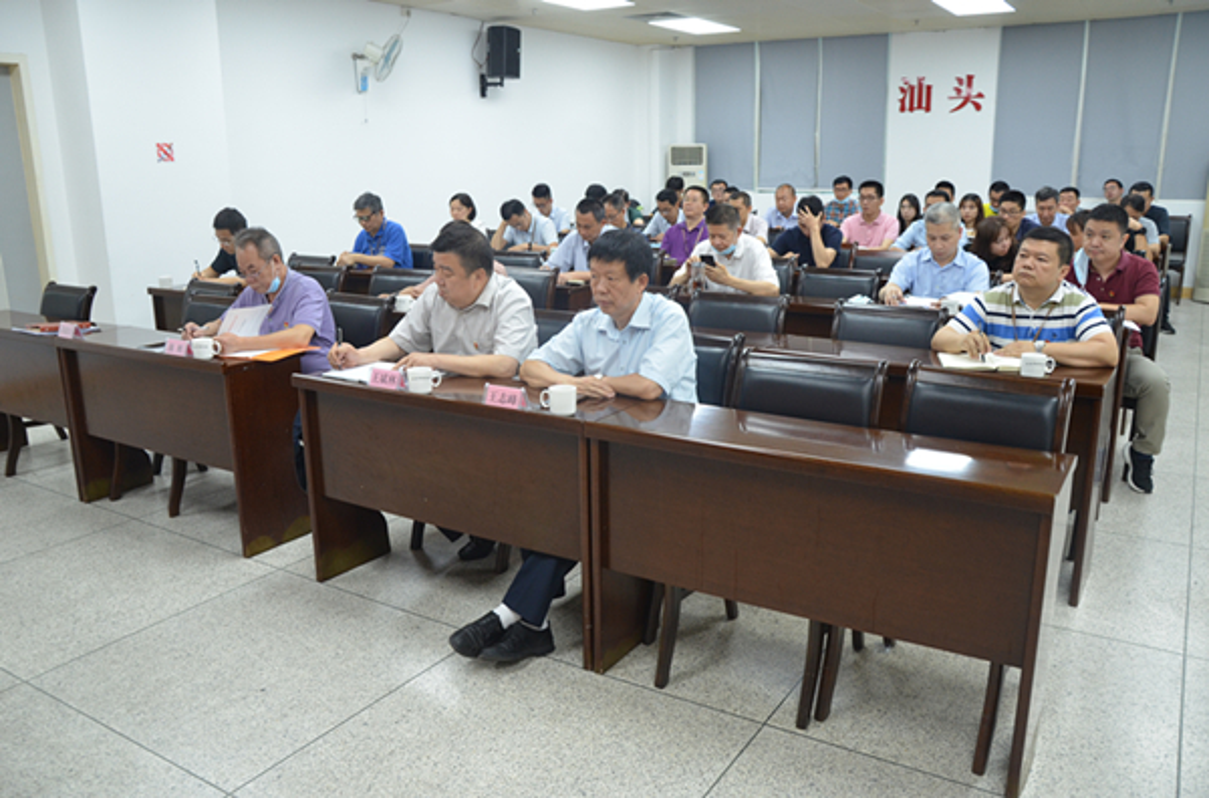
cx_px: 604
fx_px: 904
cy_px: 399
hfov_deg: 67.5
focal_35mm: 27
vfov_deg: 47.6
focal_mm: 18
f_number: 4
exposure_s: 1/60
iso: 640
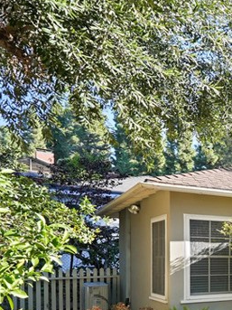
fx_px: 411
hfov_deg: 20.0
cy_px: 277
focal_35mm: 46
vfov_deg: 38.5
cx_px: 443
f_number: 4
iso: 100
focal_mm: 16
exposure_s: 1/125
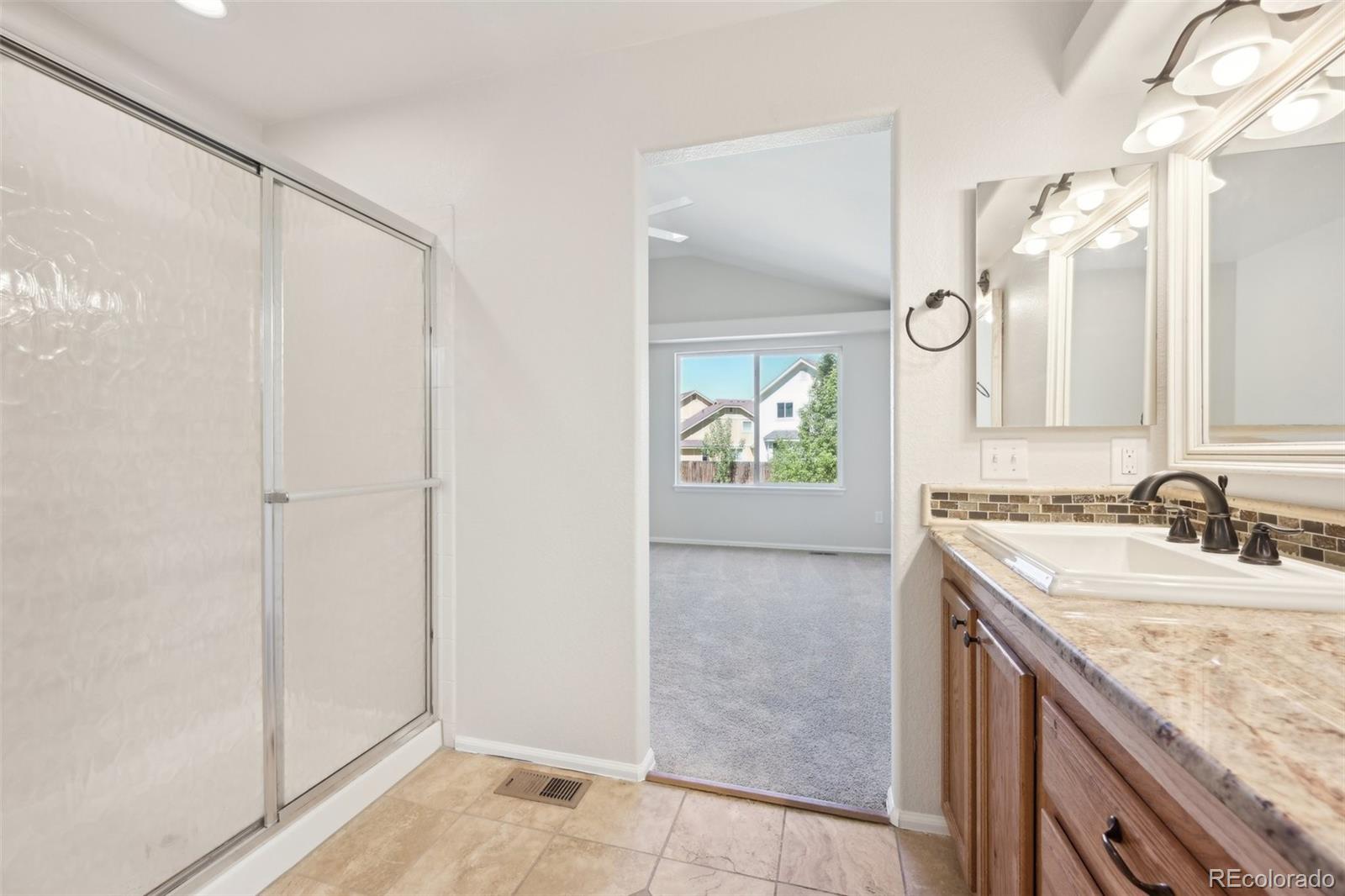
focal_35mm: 14
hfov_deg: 104.3
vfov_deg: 81.2
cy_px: 448
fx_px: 523
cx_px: 672
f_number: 8
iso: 250
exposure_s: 1/15
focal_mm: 14
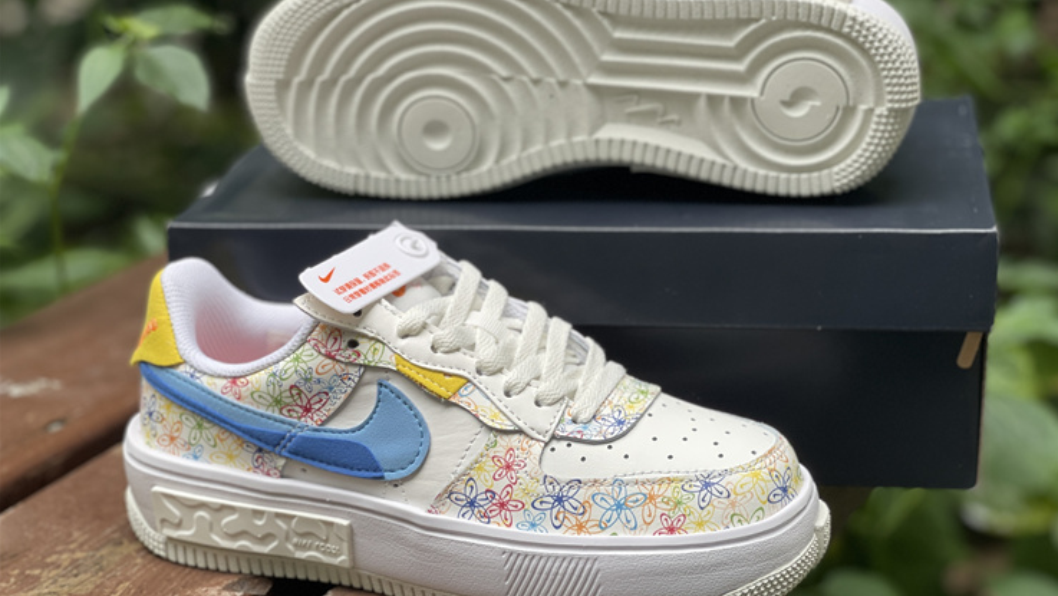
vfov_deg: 17.2
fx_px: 1964
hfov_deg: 30.1
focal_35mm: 70
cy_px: 294
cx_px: 530
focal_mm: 7.5
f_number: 2.2
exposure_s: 1/121
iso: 50
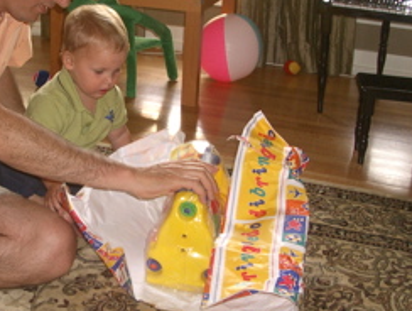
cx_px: 138
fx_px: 727
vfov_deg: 24.1
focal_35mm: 61
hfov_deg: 31.4
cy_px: 156
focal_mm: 5.8
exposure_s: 1/40
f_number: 2.6
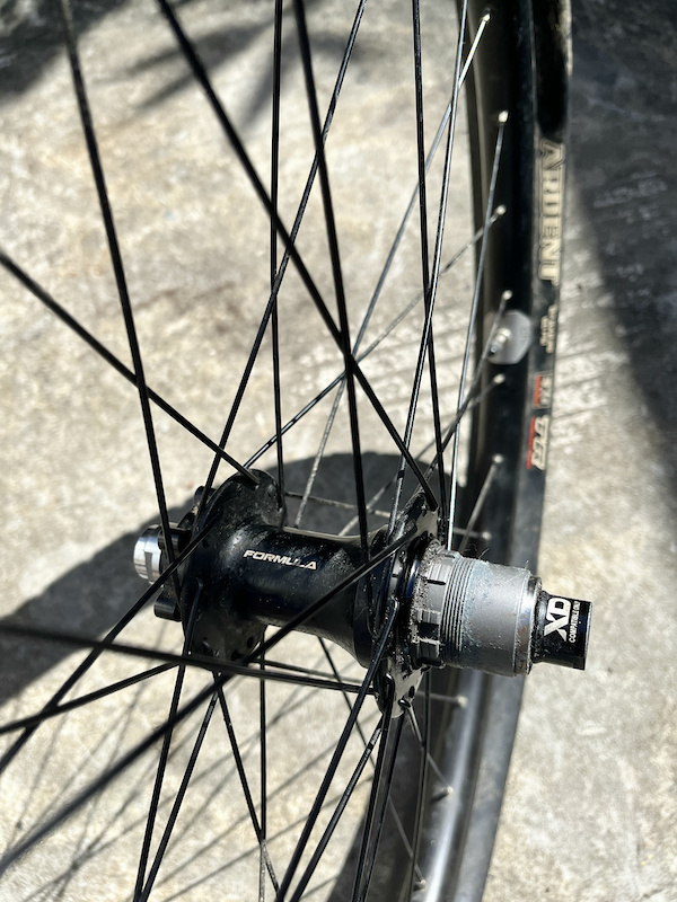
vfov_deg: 67.3
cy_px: 451
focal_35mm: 26
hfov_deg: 53.1
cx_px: 338
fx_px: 678
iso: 50
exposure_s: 1/885
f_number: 1.6
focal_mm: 5.1
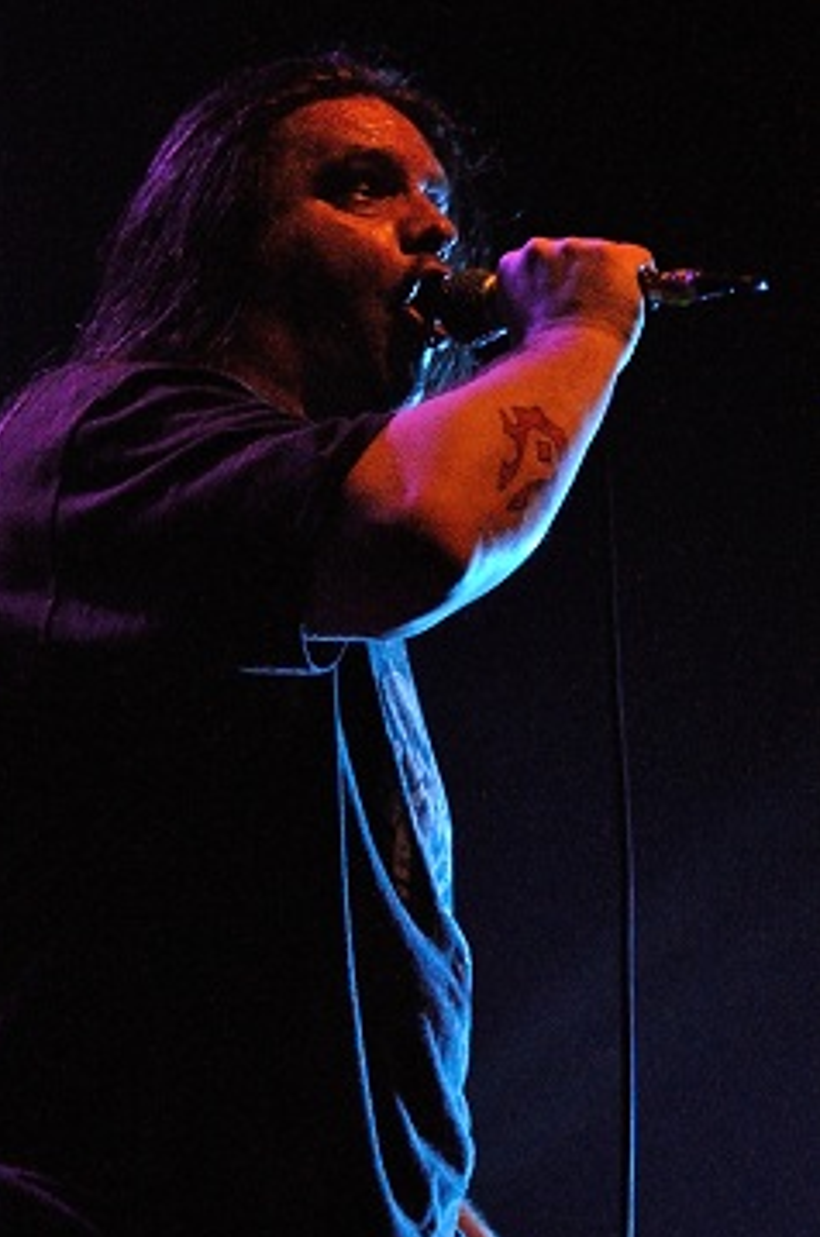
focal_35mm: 164
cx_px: 267
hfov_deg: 8.3
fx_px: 5625
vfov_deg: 12.5
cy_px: 613
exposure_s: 1/60
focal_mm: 80
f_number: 5.3
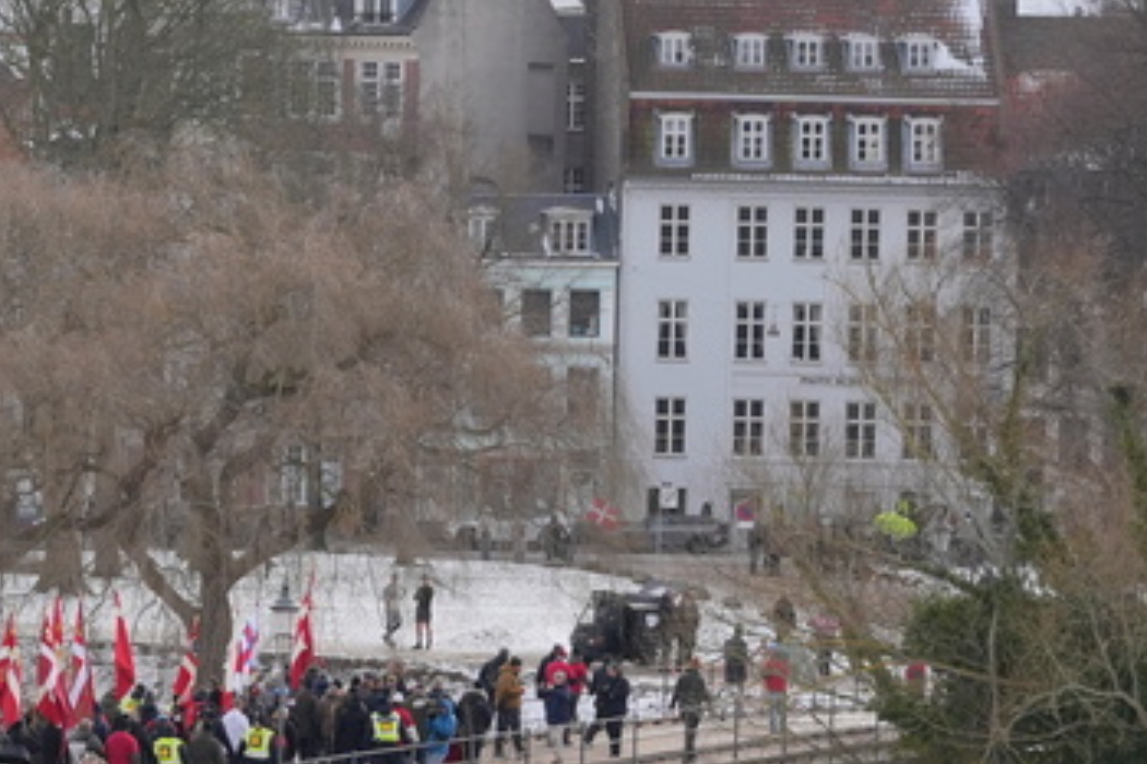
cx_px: -233
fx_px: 6528
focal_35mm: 205
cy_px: 359
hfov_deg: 9.9
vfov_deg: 6.7
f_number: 6.3
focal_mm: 70
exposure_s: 1/1250
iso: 800
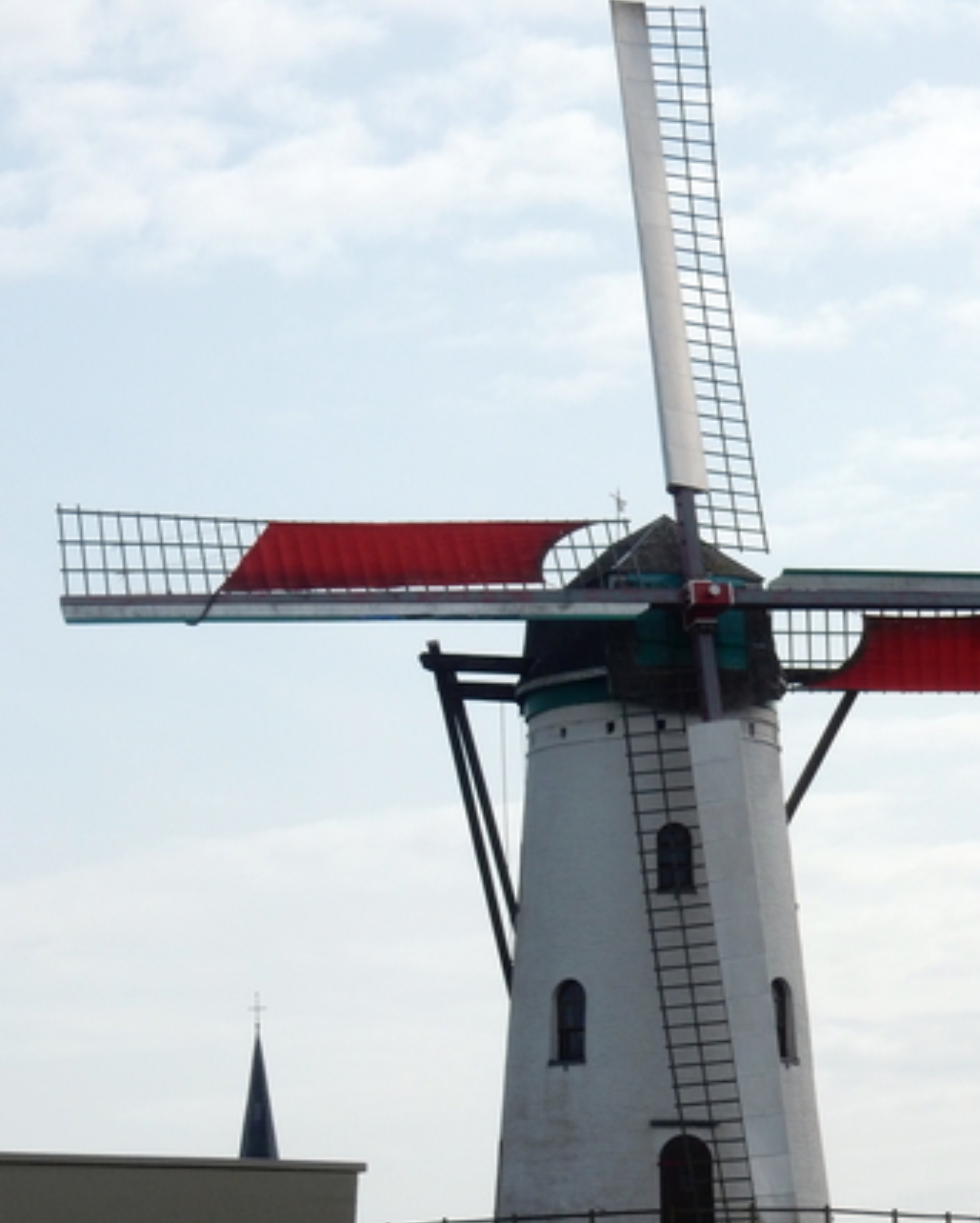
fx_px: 5795
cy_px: 817
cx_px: 540
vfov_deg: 12.0
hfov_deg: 9.7
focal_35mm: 160
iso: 125
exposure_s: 1/1250
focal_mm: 20.9
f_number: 5.6
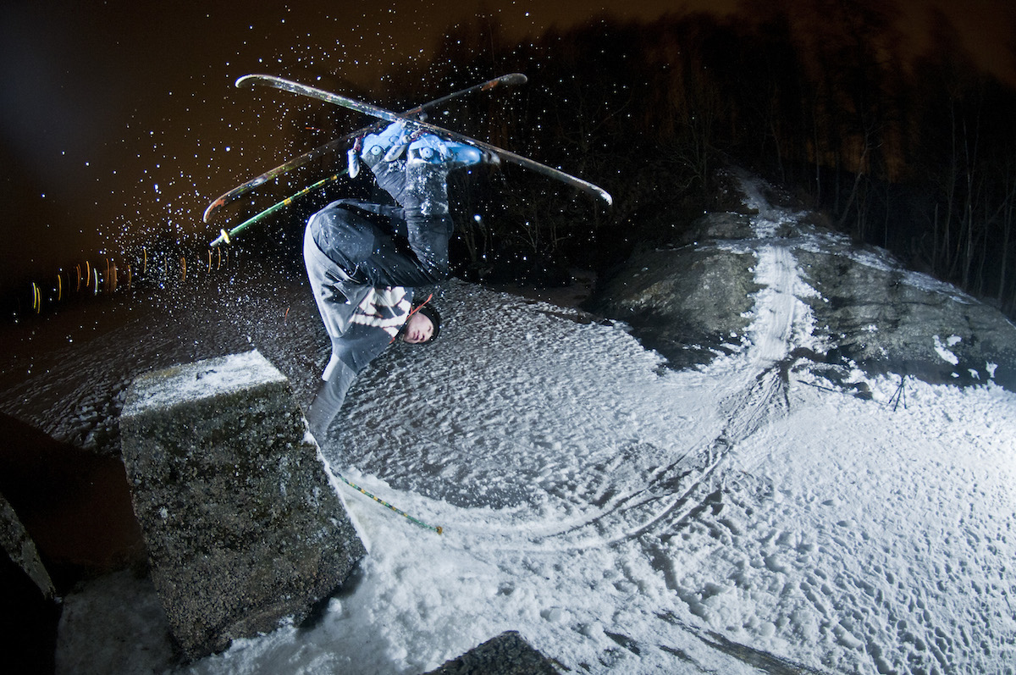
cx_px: 508
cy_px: 338
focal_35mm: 22
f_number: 4.2
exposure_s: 1/5
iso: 800
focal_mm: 15
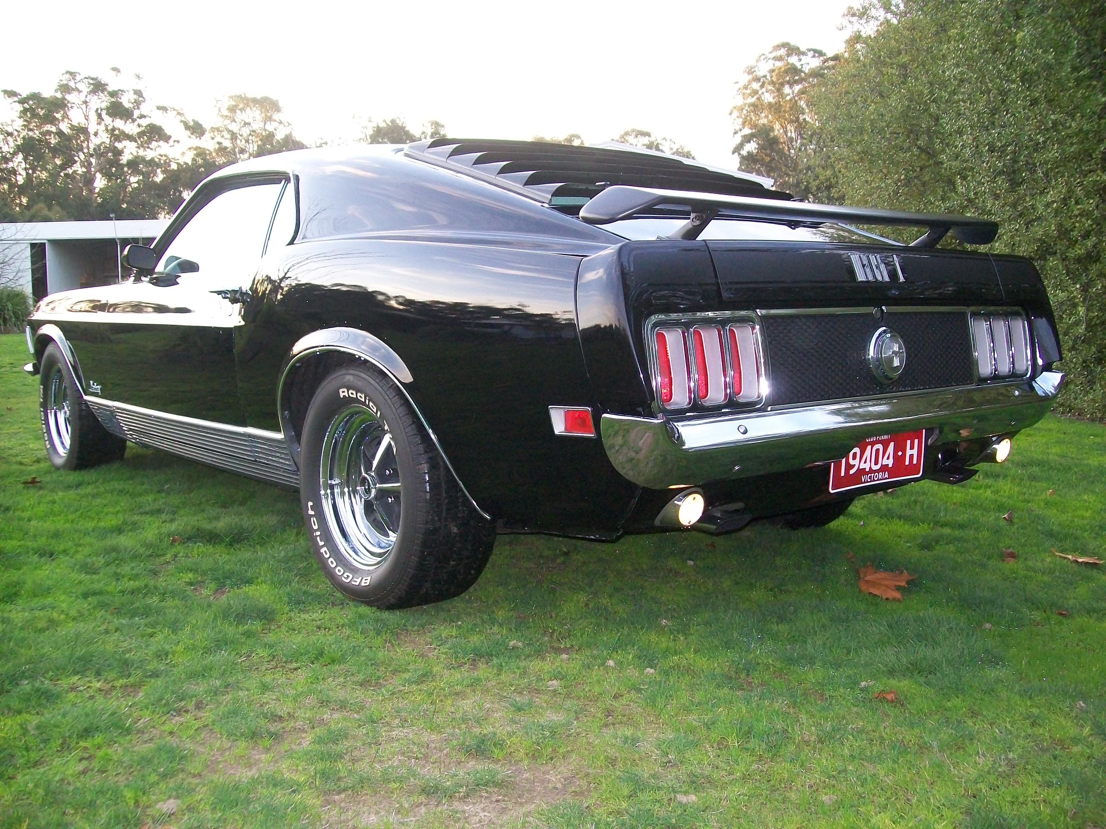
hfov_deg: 54.0
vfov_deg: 41.8
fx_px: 1086
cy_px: 414
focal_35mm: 34
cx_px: 553
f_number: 2.7
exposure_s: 1/100
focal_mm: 6.1
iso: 160
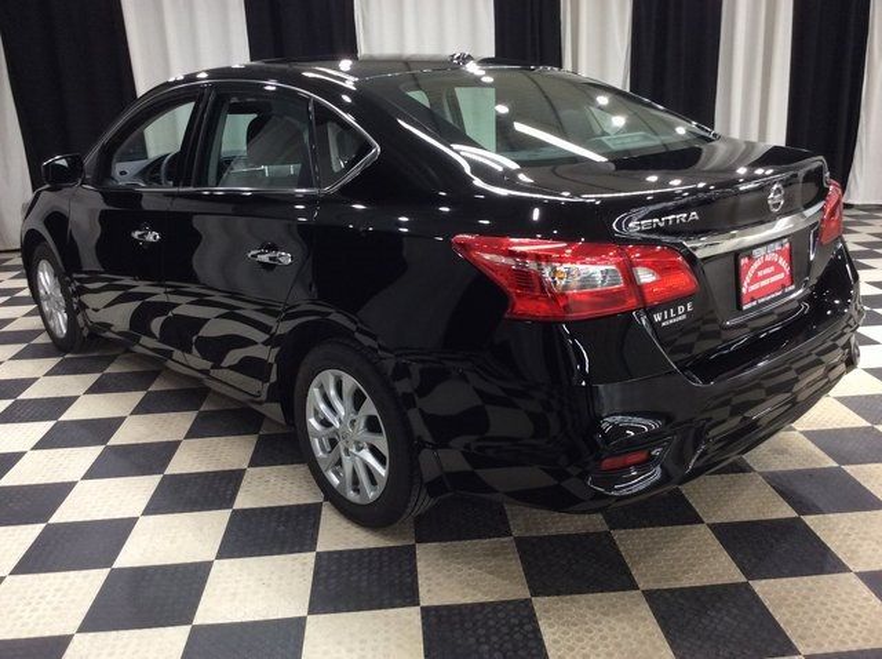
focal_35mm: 32
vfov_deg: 44.1
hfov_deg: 56.9
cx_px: 441
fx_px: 814
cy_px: 330
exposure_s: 1/24
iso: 80
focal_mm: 3.3
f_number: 2.4
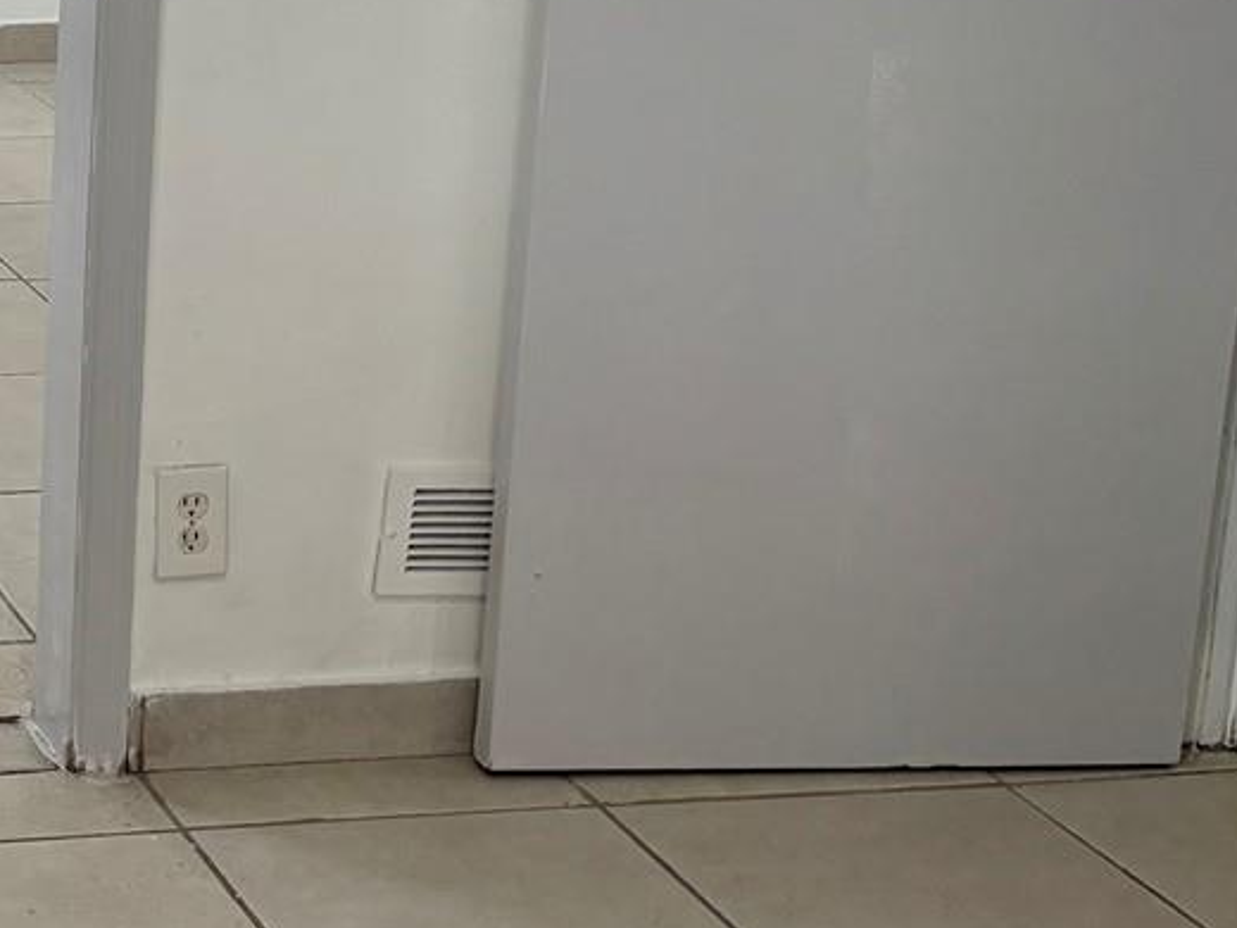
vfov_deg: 17.9
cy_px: -55
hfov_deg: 21.0
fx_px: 2859
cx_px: -573
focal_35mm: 80
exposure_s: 1/60
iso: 80
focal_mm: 5.96
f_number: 1.6
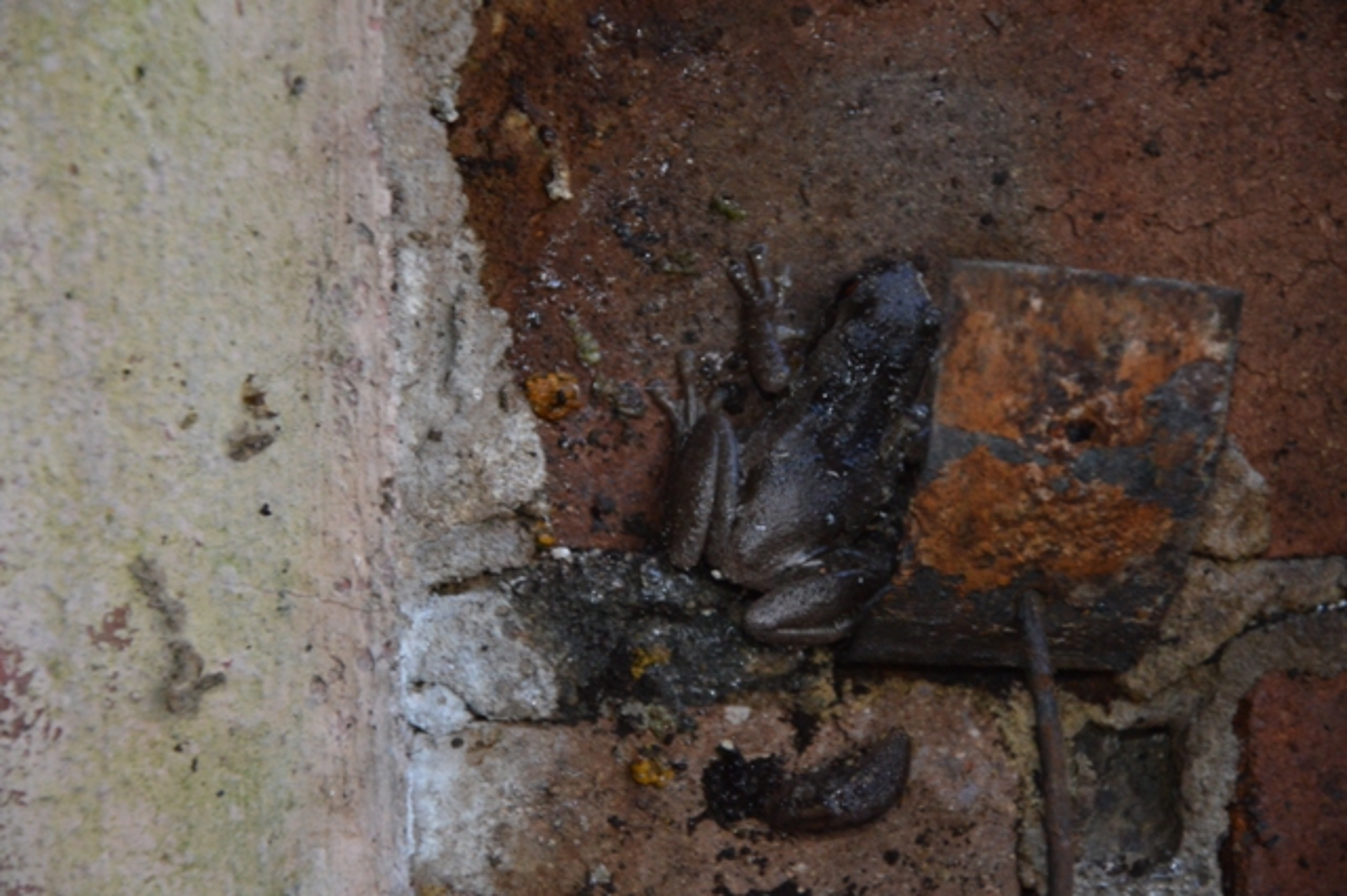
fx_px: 5890
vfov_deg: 8.7
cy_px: 448
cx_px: 674
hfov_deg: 13.0
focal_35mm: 158
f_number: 5.6
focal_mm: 105
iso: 2000
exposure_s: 1/60
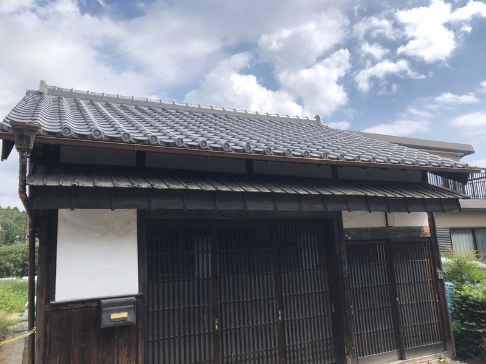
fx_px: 393
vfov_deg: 49.7
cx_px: 243
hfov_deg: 63.4
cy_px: 182
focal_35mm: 28
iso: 20
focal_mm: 4
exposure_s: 1/1919
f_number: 1.8
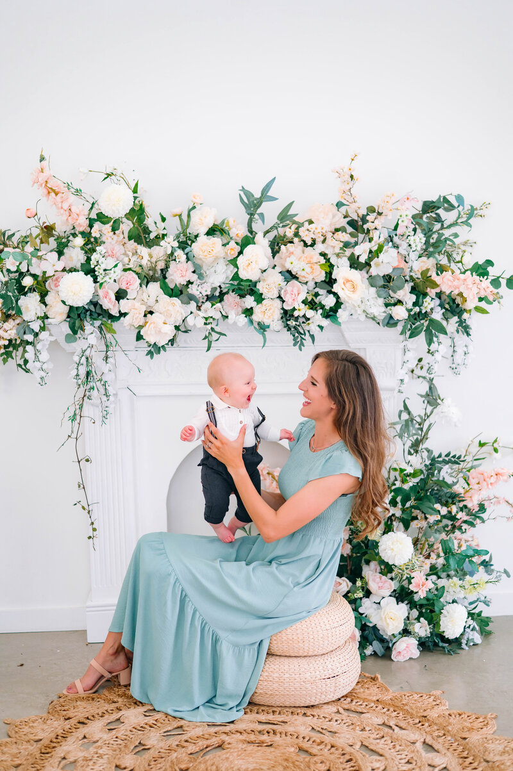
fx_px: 1071
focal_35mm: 50
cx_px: 256
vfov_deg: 39.6
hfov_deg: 26.9
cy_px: 386
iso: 1000
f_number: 2.2
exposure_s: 1/400
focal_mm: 50
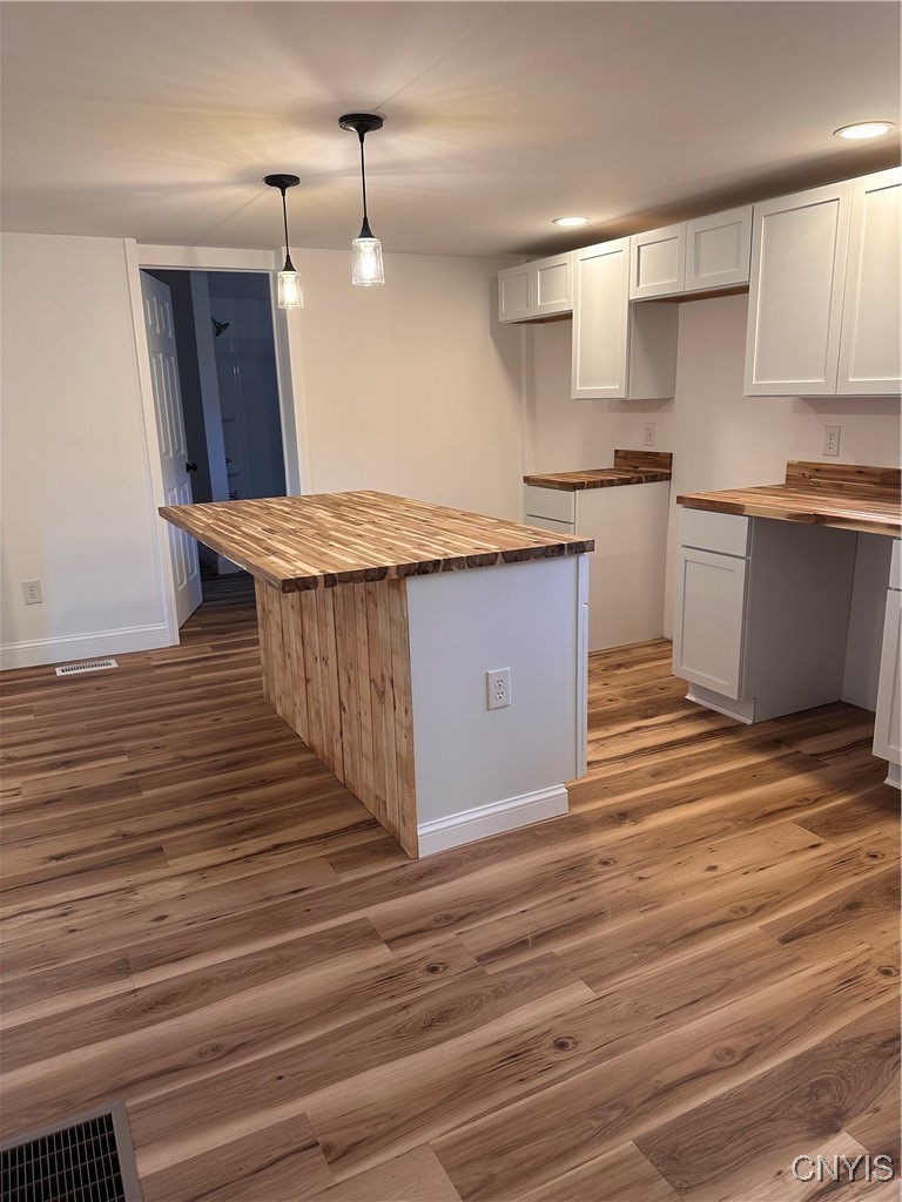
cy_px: 601
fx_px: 834
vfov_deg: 71.6
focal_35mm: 24
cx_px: 451
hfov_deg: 56.8
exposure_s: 1/60
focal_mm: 6.86
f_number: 1.78
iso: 125
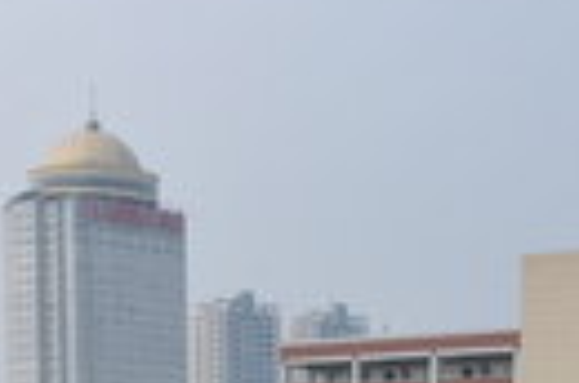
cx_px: 508
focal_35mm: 111
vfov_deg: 11.1
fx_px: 1781
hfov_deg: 18.2
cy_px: 788
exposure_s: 1/200
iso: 100
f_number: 9
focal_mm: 24
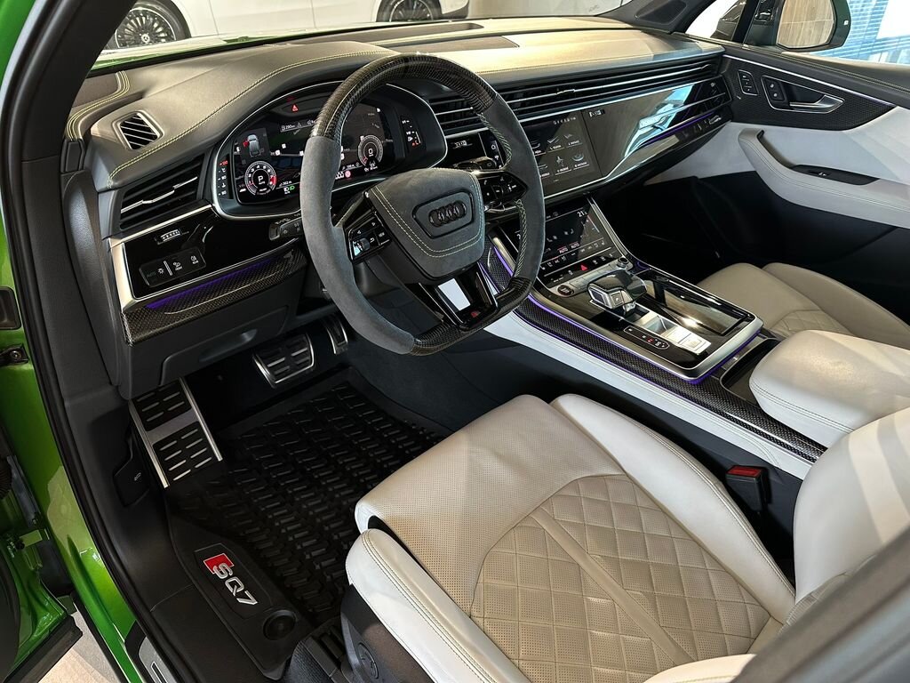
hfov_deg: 71.6
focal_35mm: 24
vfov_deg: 56.8
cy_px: 342
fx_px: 631
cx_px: 455
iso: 250
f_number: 1.78
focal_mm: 6.86
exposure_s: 1/50
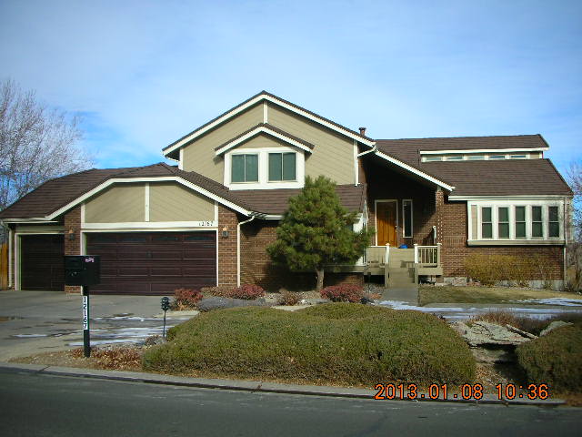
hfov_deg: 52.6
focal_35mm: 35
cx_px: 291
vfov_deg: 40.7
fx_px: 588
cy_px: 218
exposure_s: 1/134
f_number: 8.5
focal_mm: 5.8
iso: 50
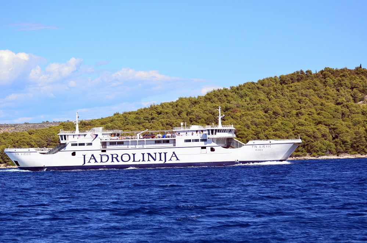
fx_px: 1144
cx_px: 184
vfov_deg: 12.1
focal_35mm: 112
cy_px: 122
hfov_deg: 18.2
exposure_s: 1/6400
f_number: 4.5
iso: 640
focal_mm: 75
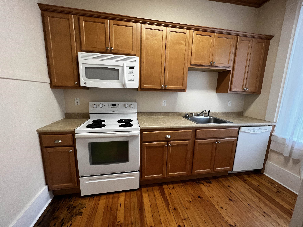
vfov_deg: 89.9
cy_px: 114
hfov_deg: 106.2
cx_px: 152
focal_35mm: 13
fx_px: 114
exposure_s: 1/60
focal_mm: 1.57
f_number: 1.8
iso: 320
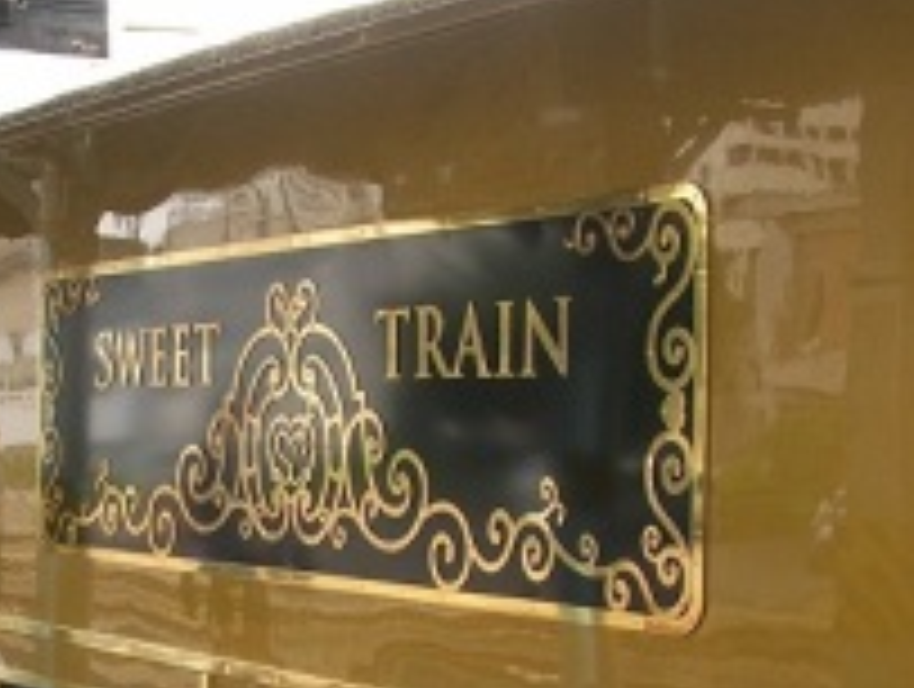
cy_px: 569
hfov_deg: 22.4
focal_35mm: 86
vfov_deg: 17.1
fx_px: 2275
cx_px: 171
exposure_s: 1/85.7
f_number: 2.8
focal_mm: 5.8
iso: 50
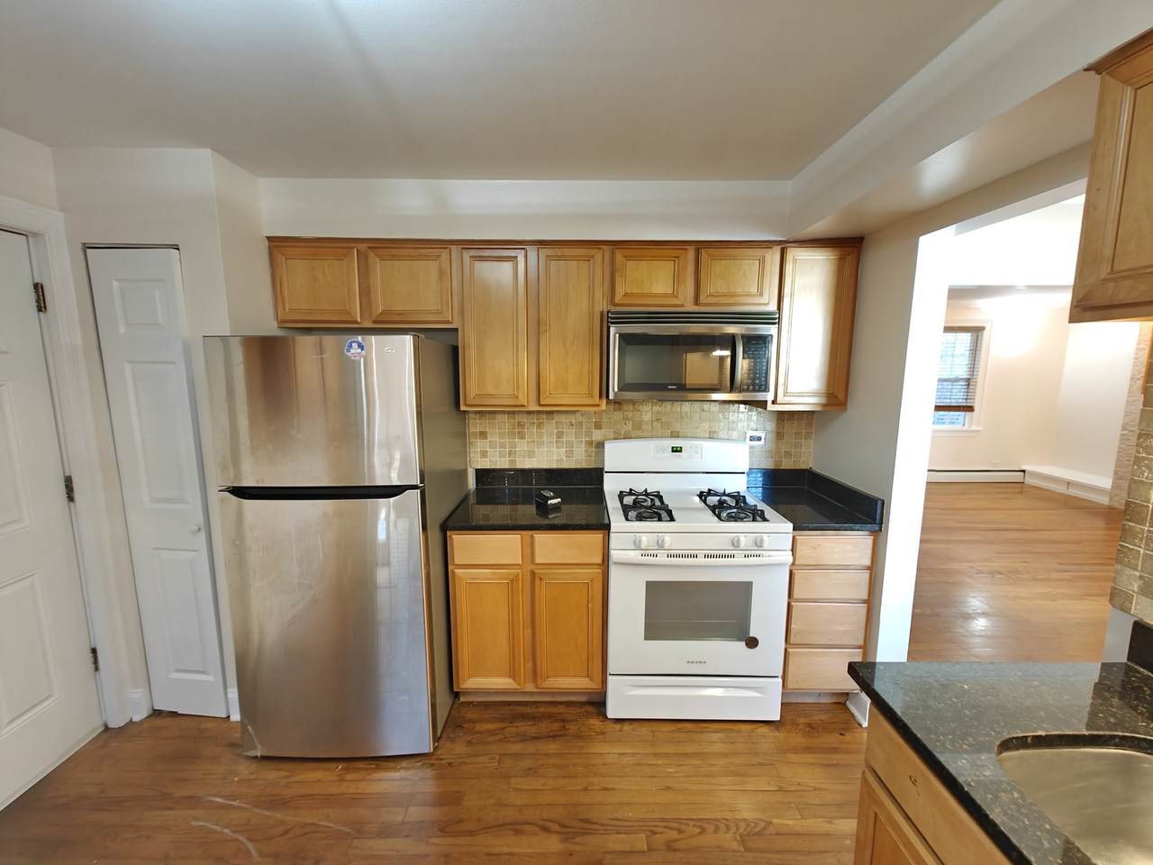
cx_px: 576
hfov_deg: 102.1
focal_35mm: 14
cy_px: 432
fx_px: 466
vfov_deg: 85.7
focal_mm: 2.62
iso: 800
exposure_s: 1/20
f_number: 2.2
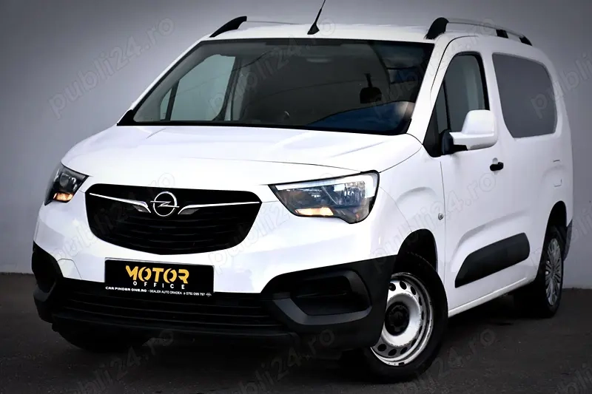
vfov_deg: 15.2
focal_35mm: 90
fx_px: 1480
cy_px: 197
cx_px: 296
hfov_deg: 22.6
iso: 800
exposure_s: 1/1000
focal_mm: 60
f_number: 8
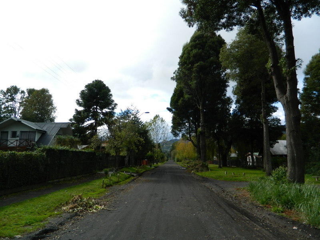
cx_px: 160
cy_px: 120
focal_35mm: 25
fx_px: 231
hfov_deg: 69.4
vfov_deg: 54.9
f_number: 3.1
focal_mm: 4.5
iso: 80
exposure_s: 1/500
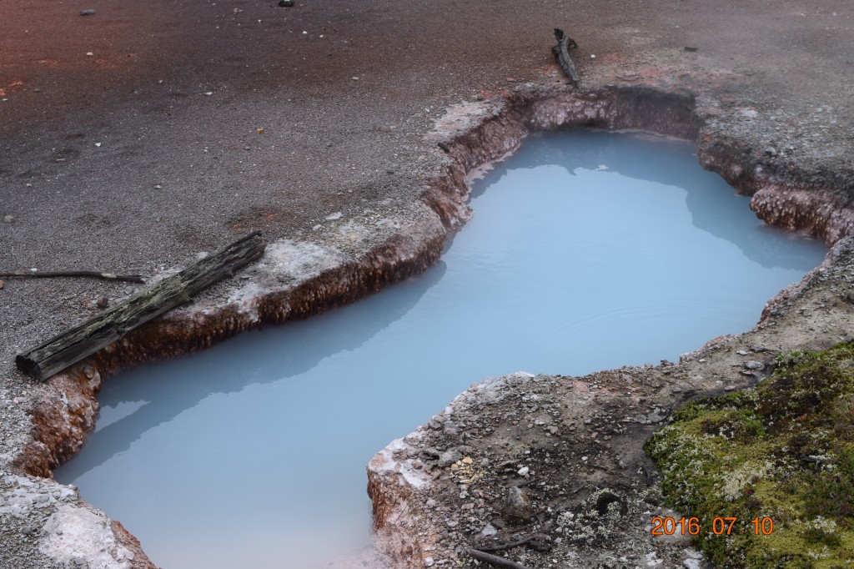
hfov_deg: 31.9
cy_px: 284
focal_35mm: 63
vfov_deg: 21.6
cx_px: 427
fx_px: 1494
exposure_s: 1/320
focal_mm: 42
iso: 200
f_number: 9
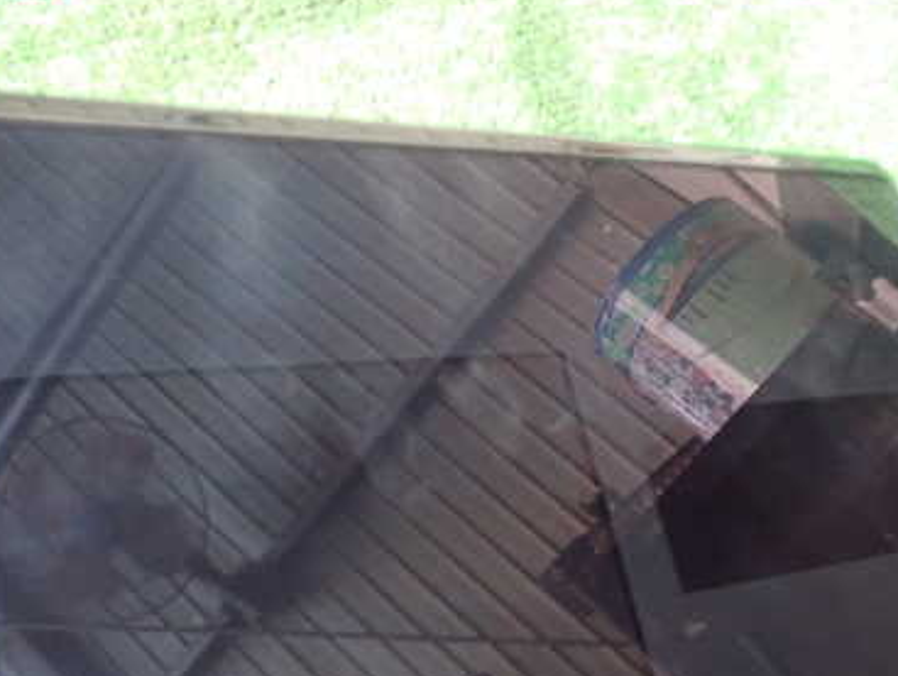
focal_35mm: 49
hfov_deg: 38.7
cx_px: 350
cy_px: 497
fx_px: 1272
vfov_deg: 29.3
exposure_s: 1/15
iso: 800
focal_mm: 5.4
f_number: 2.3
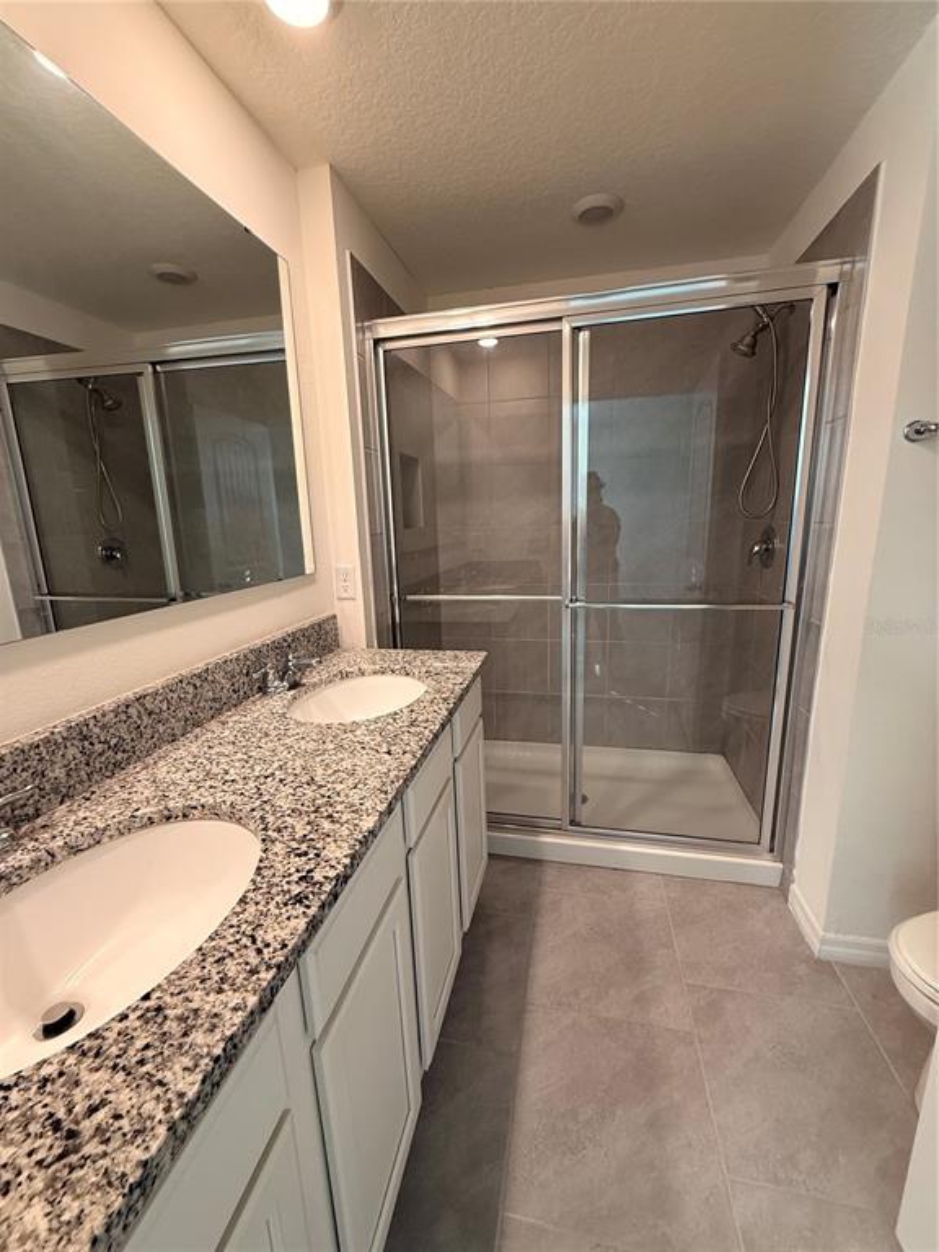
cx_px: 470
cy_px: 626
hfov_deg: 85.7
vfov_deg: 102.1
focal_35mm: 14
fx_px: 506
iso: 250
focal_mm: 2.22
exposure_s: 1/120
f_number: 2.2
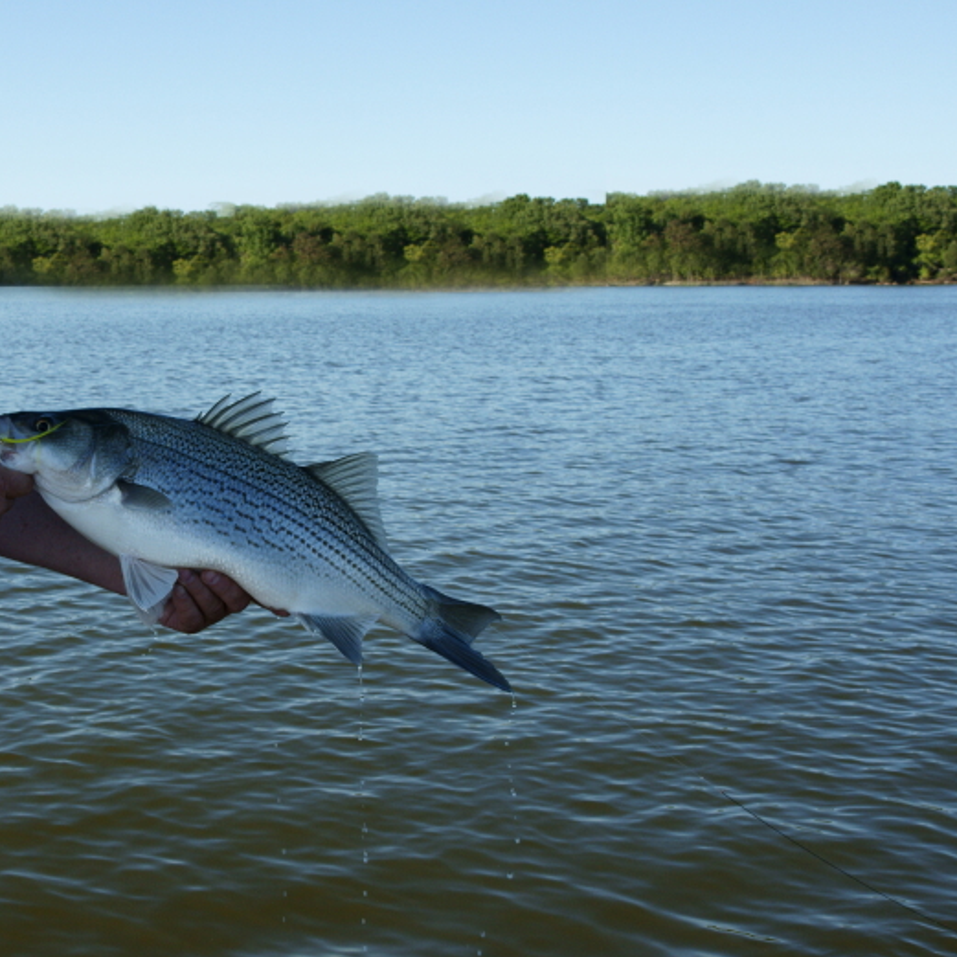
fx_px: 1470
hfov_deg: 35.3
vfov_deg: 36.1
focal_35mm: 47
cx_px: 242
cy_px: 482
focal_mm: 24
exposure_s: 1/500
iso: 400
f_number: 9
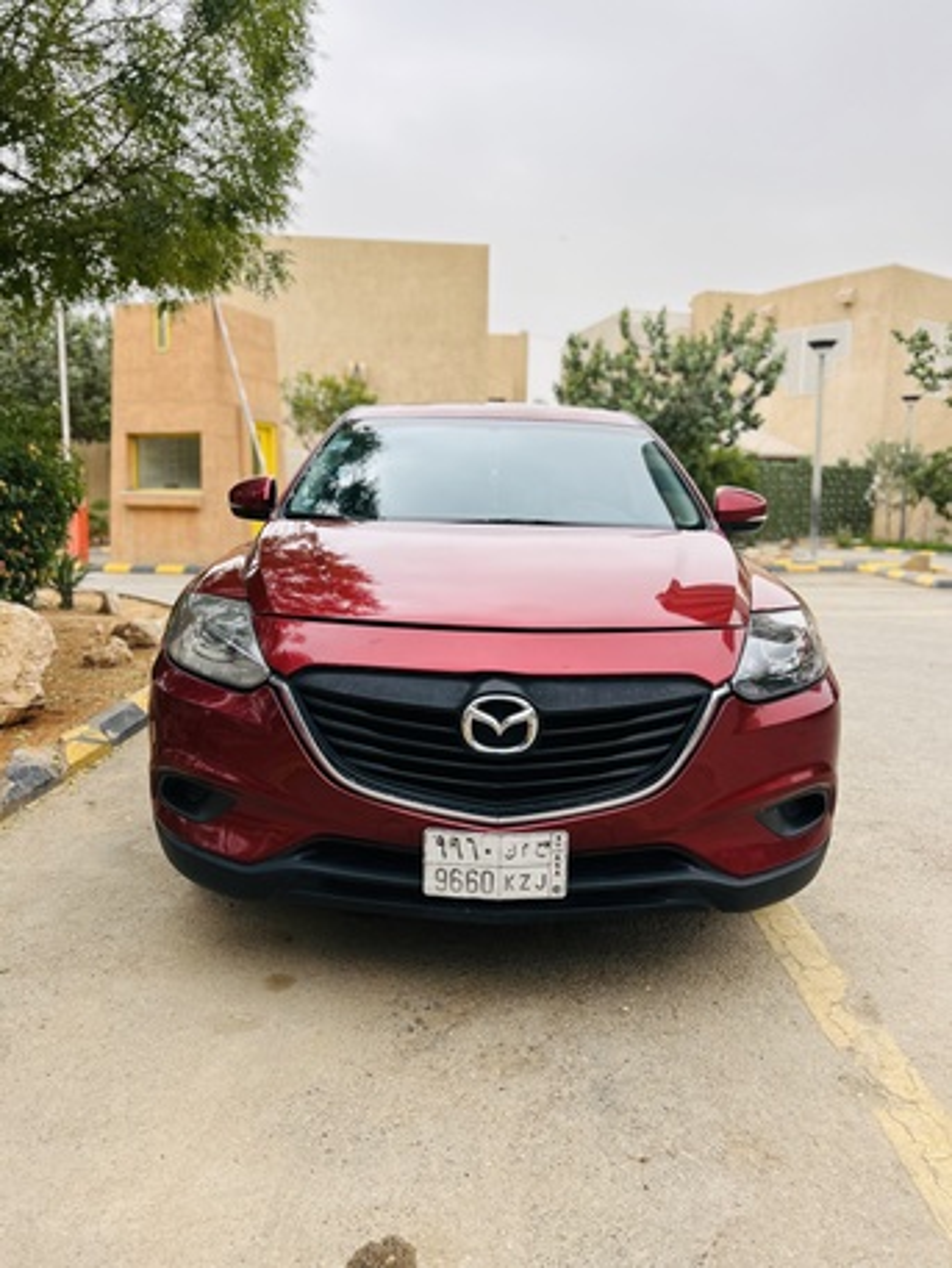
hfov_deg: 53.1
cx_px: 476
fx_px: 953
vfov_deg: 67.3
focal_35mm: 26
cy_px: 634
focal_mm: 5.7
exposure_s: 1/2299
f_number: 1.5
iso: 50
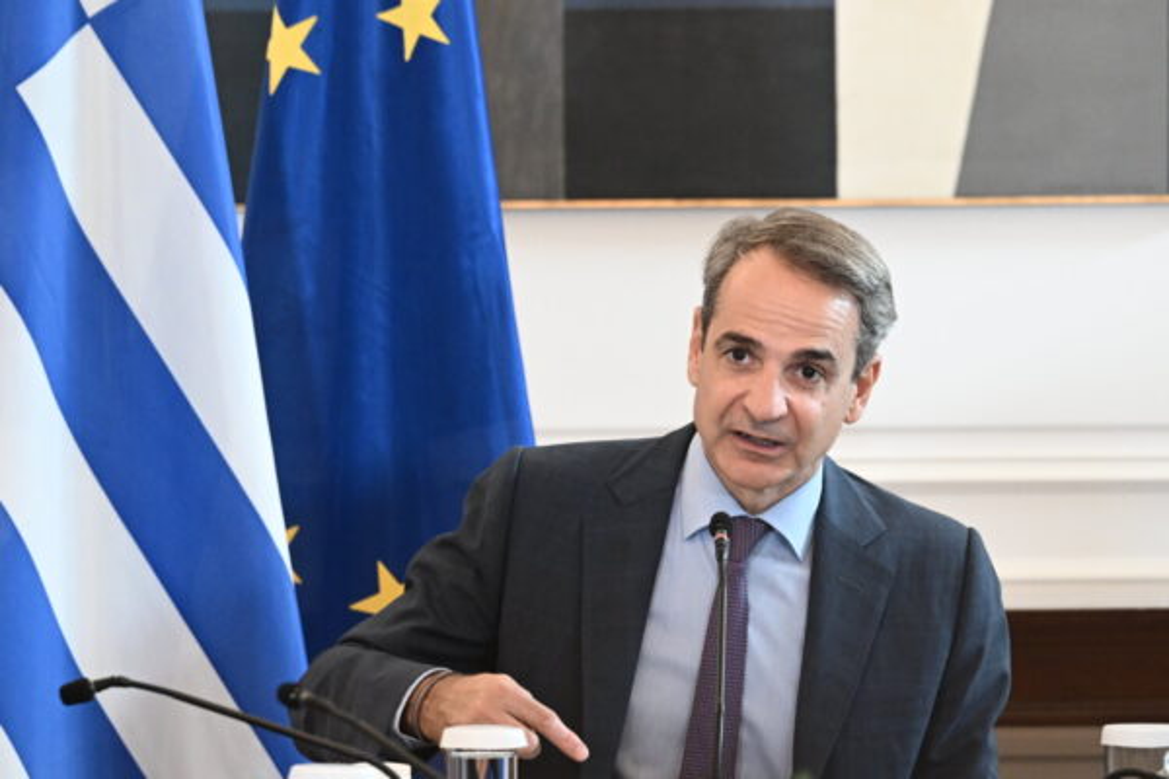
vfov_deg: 6.9
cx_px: 584
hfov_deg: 10.3
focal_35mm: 200
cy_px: 390
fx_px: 6494
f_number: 4.5
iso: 5000
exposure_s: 1/320
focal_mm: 200
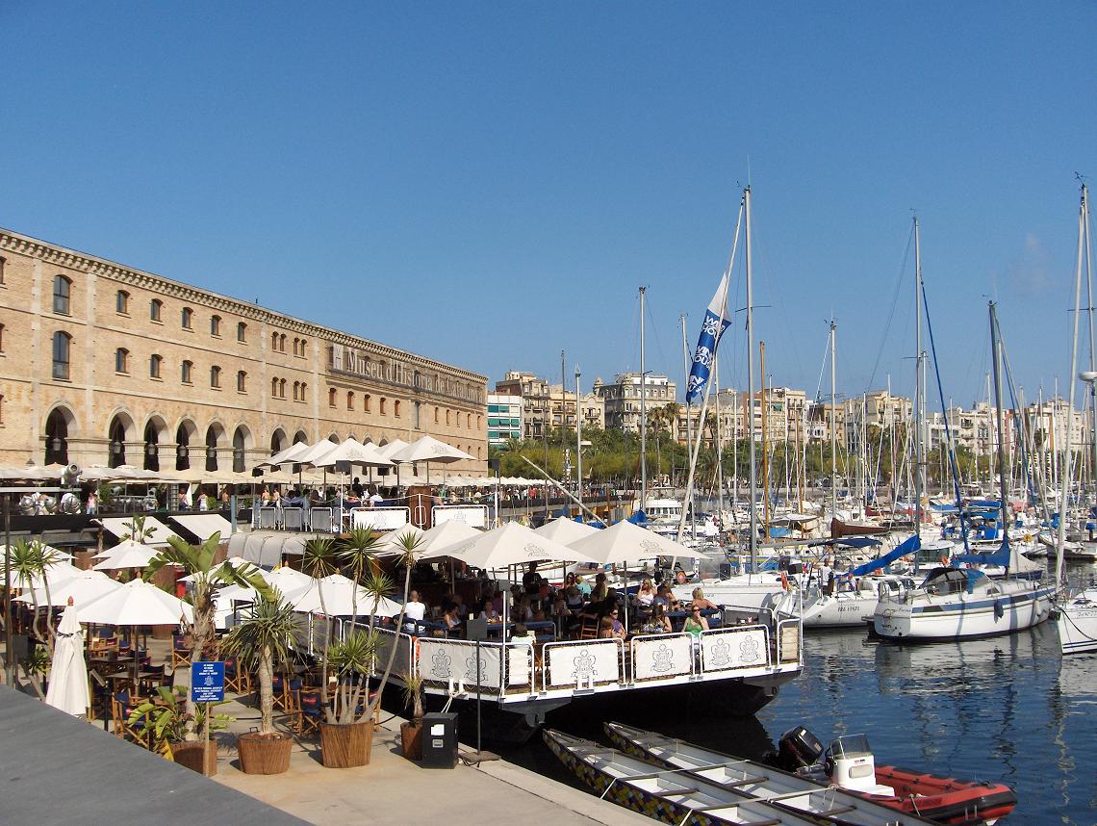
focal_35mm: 39
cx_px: 548
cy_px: 413
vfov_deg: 36.9
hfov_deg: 47.8
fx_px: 1237
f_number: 4.8
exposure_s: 1/1220
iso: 50
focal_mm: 8
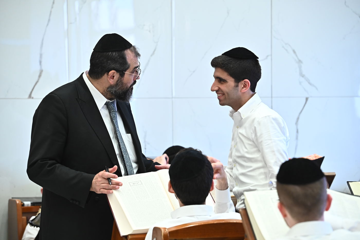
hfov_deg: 11.8
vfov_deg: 7.8
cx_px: 180
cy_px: 120
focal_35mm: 175
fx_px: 1749
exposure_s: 1/160
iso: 2000
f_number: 5.6
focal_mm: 175
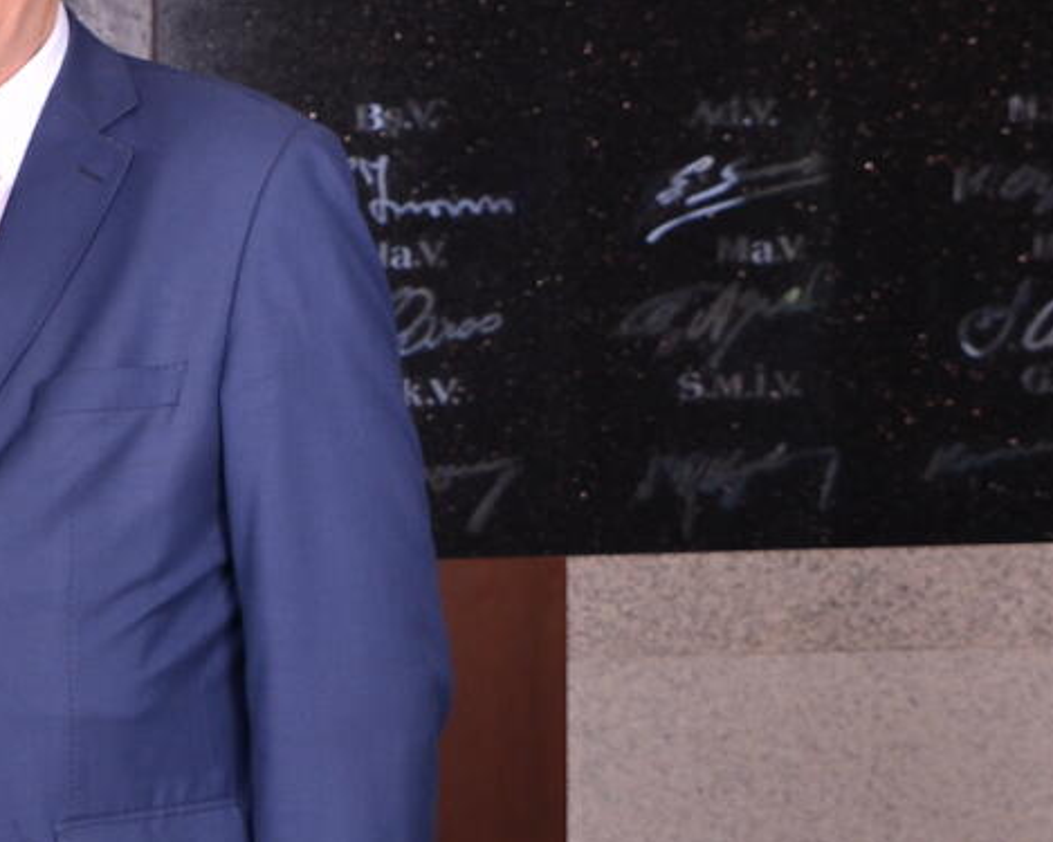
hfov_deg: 14.5
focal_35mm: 123
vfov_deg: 12.5
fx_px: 3832
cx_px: -548
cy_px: 353
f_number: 5.6
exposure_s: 1/200
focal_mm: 32
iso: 200
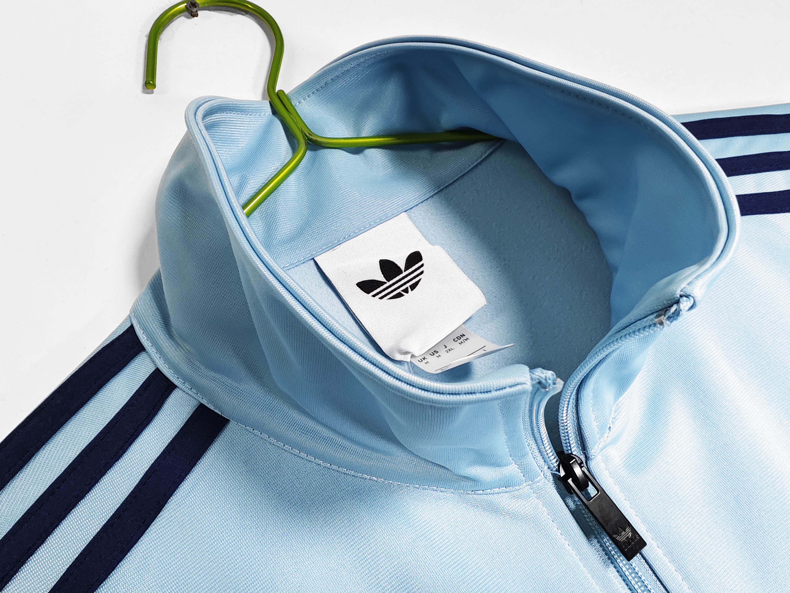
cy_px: 296
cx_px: 395
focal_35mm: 23
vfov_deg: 58.9
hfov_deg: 73.9
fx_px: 525
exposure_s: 1/100
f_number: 2.2
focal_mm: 2.59
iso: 452
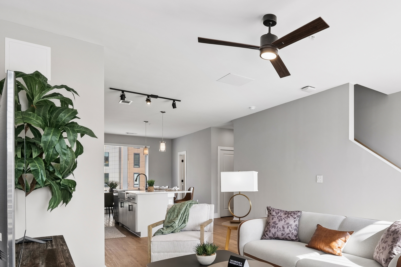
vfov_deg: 52.0
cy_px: 181
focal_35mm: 24
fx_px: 267
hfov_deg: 71.4
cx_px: 270
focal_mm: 15
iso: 800
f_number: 10
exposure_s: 1/100
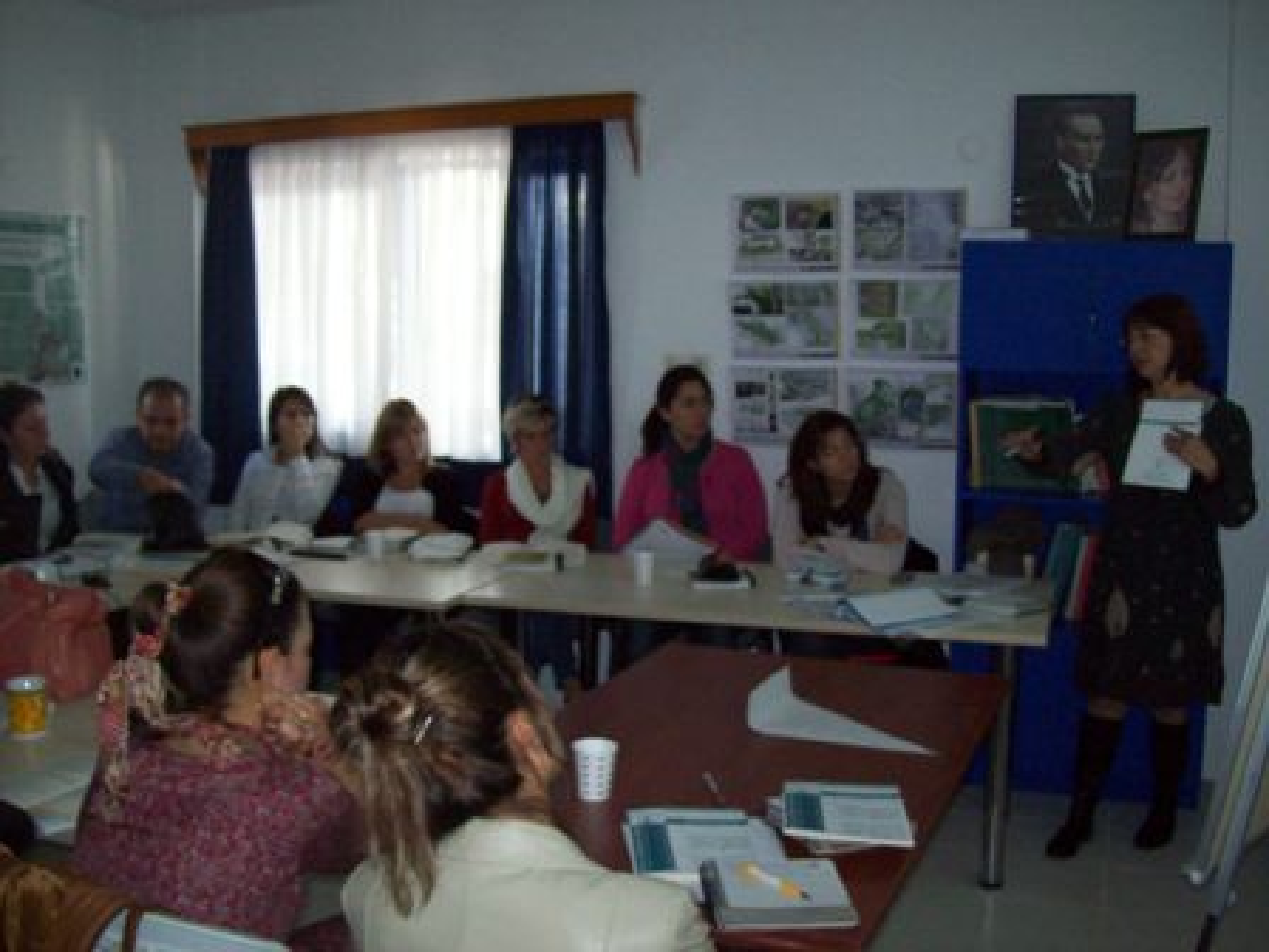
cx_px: 634
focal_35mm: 36
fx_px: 1320
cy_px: 476
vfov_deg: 39.7
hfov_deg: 51.4
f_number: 2.7
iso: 200
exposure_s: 1/64
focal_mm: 6
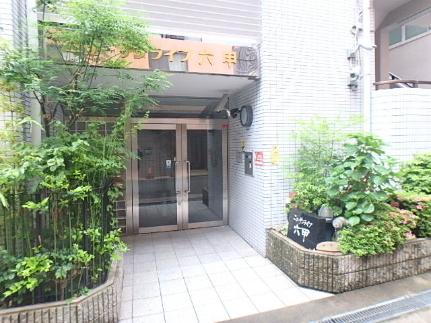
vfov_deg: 63.4
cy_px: 162
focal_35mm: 21
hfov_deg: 79.0
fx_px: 261
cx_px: 216
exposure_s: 1/30
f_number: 3.5
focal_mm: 3.7
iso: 250
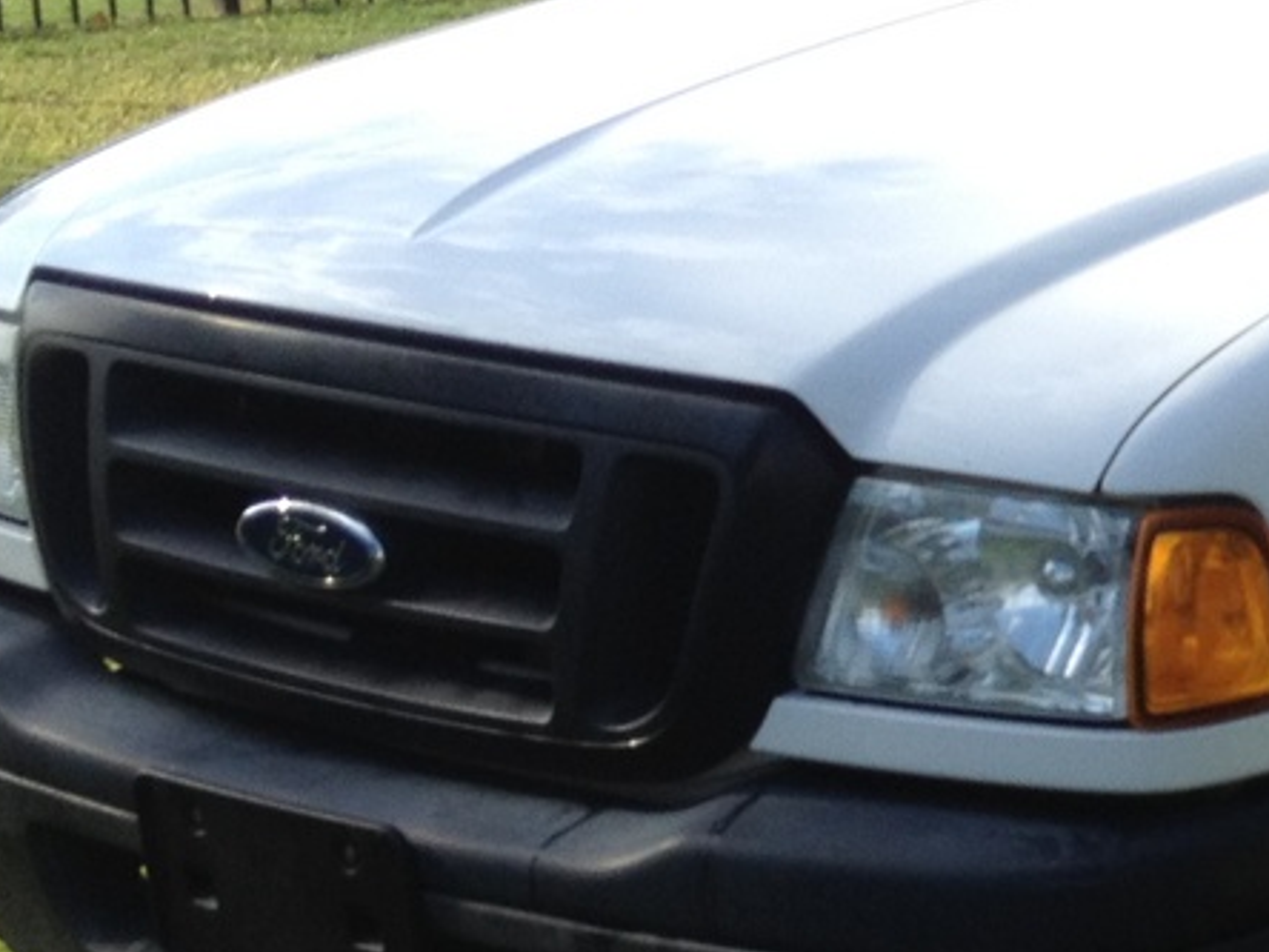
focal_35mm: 126
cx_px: 1832
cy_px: 495
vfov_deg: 11.8
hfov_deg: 14.7
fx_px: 4619
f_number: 2.4
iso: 64
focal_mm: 4.28
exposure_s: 1/890
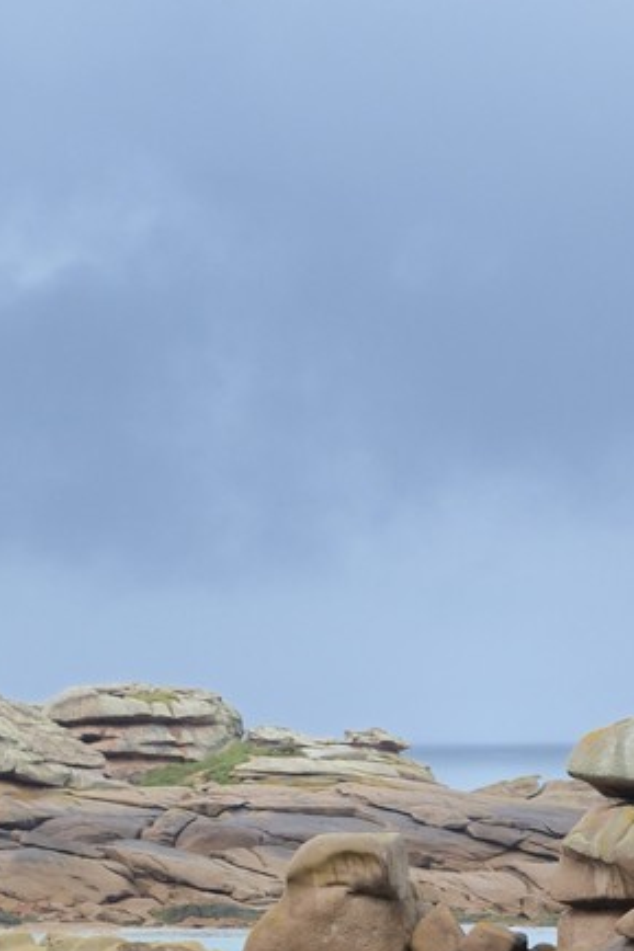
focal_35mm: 442
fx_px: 11685
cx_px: -261
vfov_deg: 4.6
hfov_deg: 3.1
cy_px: 1709
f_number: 10
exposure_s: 1/320
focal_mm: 120
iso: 400
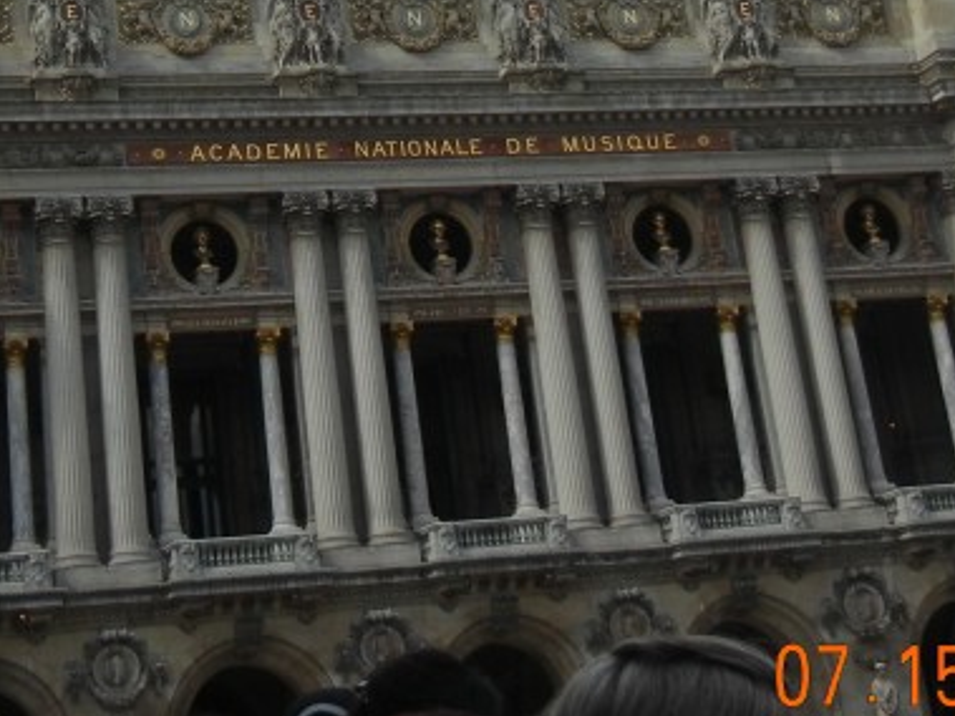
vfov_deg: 17.5
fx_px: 2234
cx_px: 277
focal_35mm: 81
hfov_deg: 24.0
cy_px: -91
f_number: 7
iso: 160
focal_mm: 5.4
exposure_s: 1/616
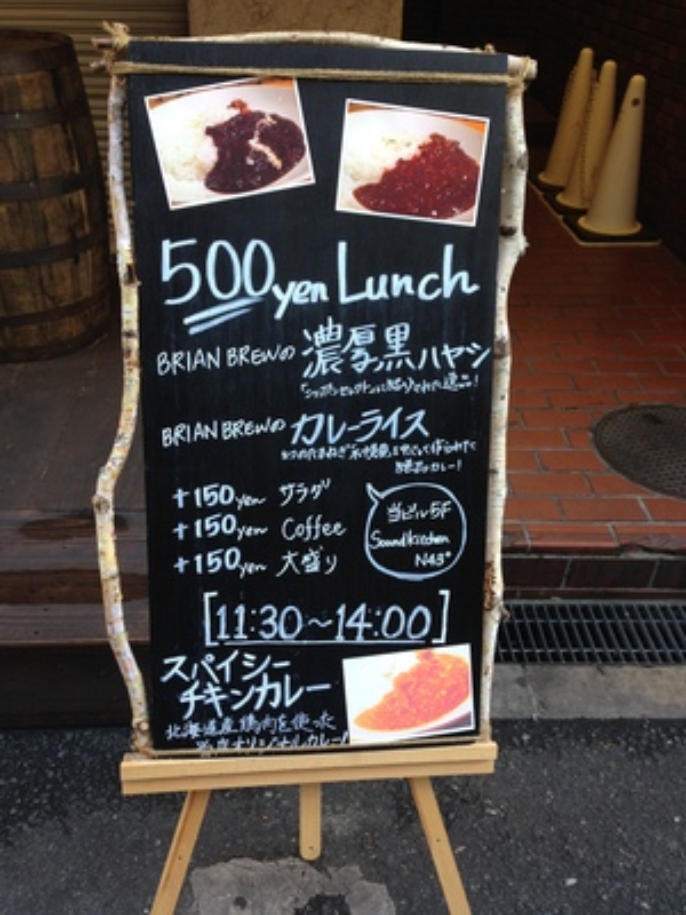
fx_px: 872
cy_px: 458
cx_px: 343
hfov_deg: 42.9
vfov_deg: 55.4
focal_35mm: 33
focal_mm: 4.12
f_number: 2.4
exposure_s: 1/60
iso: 50
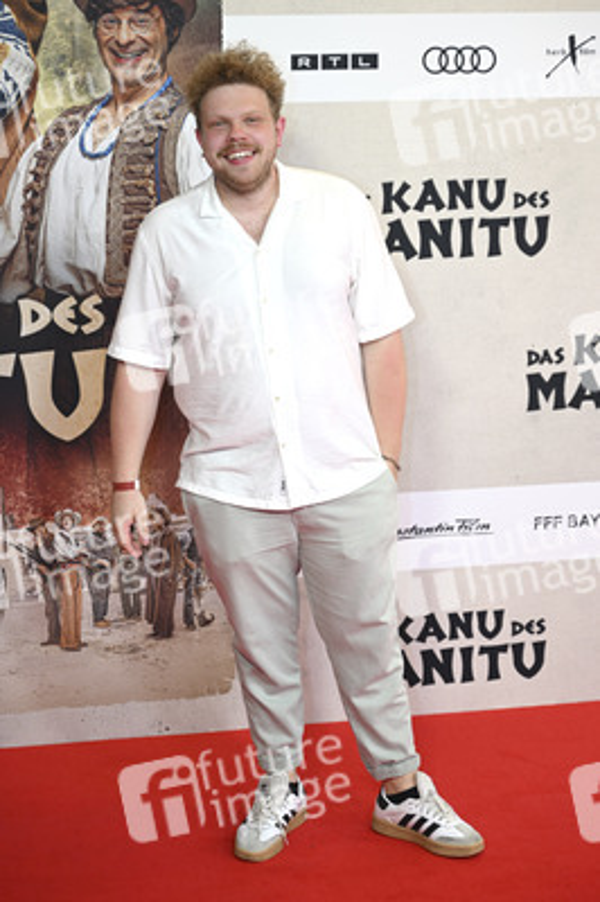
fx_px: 1603
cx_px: 300
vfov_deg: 31.4
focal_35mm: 64
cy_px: 451
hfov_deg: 21.2
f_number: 2.8
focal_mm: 64
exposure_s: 1/160
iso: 250
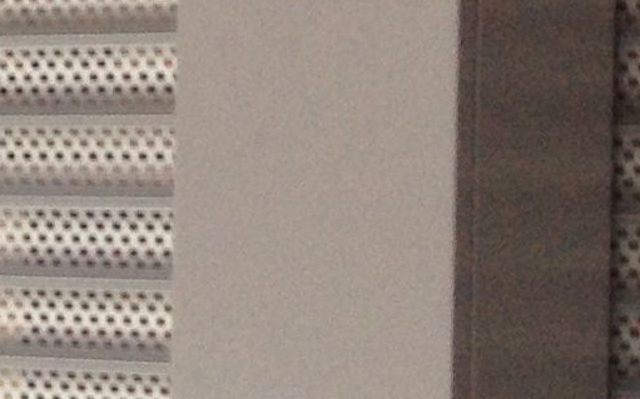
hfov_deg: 8.1
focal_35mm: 237
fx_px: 4132
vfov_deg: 5.5
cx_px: -916
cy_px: 179
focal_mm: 4.28
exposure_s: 1/20
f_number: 2.4
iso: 80
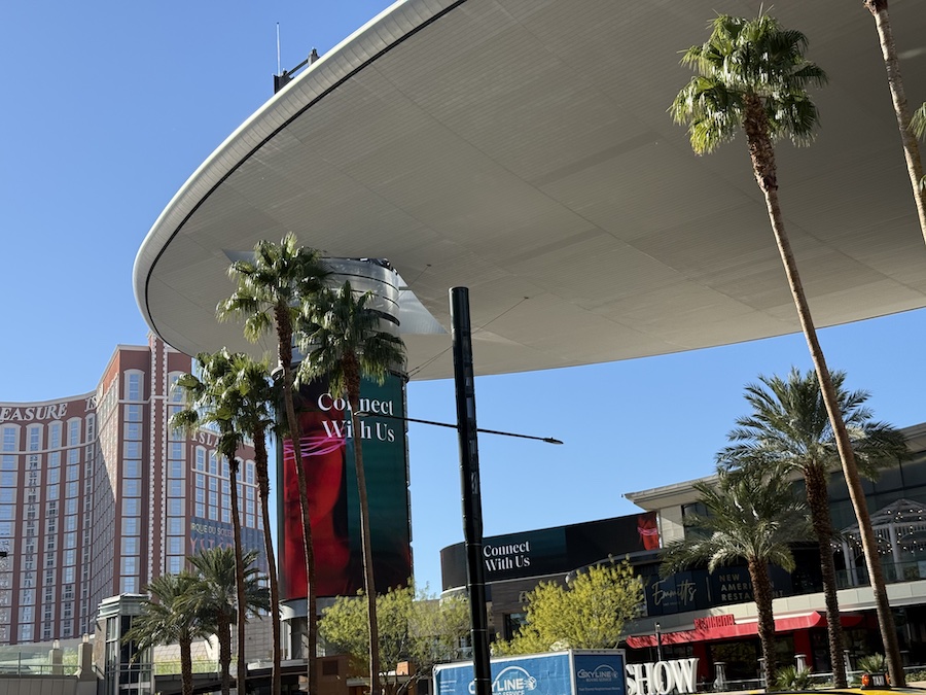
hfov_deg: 39.7
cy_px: 348
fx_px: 1284
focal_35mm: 48
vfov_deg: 30.3
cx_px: 463
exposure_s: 1/2577
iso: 64
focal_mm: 6.76
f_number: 1.78
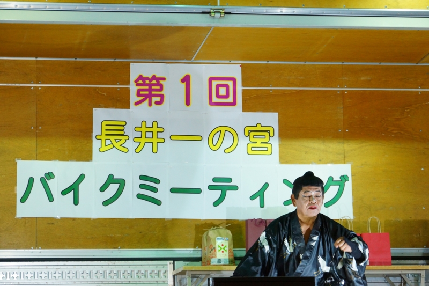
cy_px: 143
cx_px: 214
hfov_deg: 15.9
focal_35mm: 129
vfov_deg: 10.6
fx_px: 1537
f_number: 5.6
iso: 1600
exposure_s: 1/100
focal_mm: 86
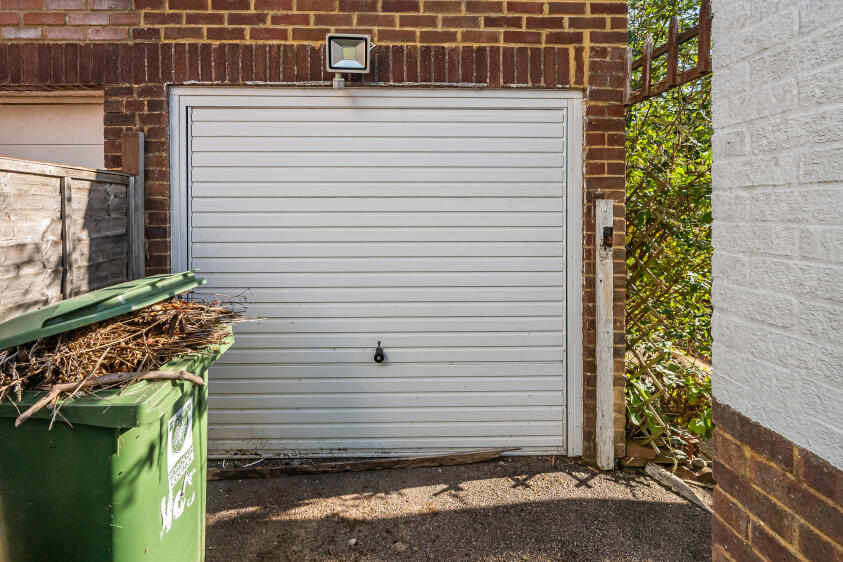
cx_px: 384
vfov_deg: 69.8
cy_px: 230
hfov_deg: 93.0
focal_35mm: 17
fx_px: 398
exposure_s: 1/1000
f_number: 7.1
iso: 320
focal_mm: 14
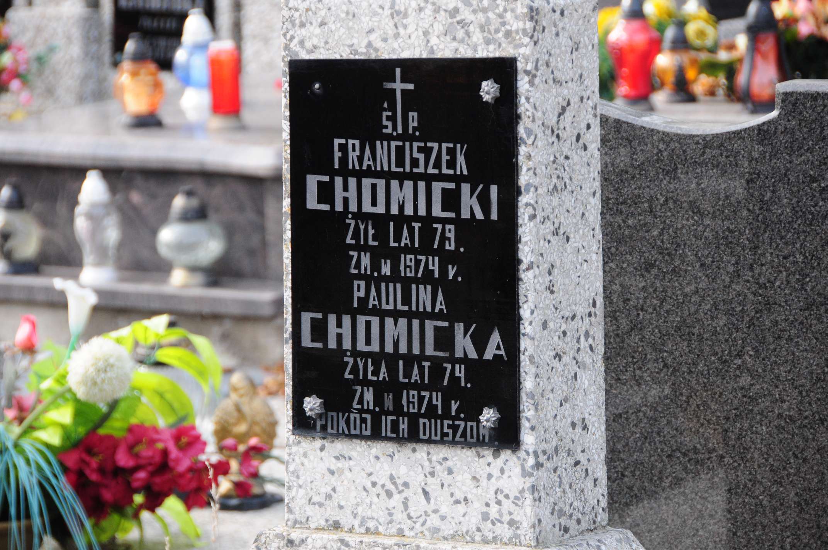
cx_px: 414
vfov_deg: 7.0
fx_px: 4480
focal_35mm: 195
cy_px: 275
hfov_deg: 10.6
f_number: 7.1
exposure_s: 1/400
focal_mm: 130
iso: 500
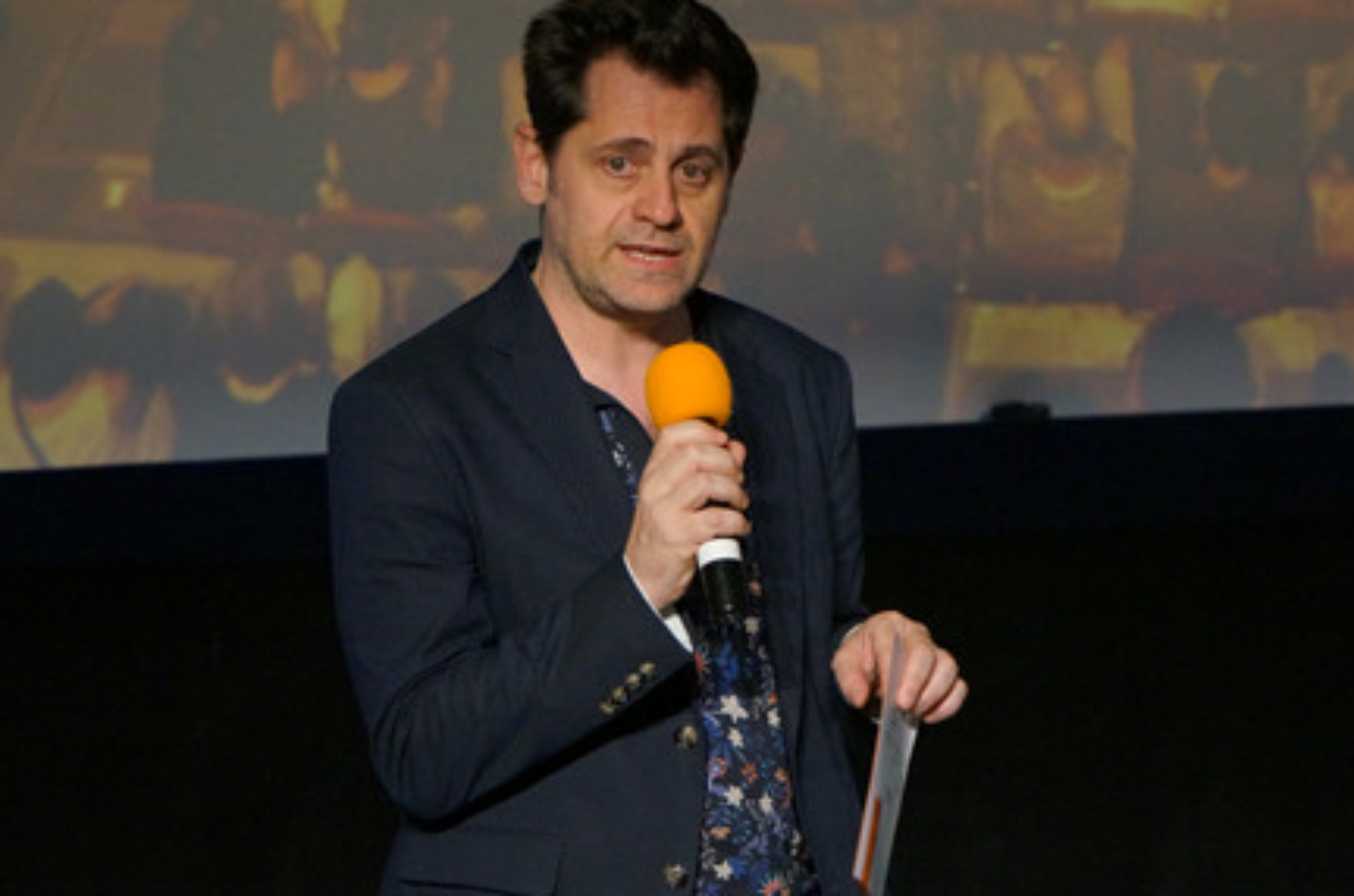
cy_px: 429
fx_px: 10872
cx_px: 730
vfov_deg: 4.7
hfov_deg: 7.1
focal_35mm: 290
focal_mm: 139
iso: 3200
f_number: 5.6
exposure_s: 1/60
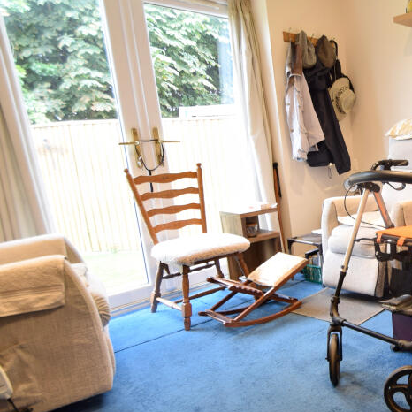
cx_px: 417
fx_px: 377
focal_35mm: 28
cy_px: 216
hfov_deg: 47.1
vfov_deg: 57.3
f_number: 4.5
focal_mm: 10
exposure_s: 1/15
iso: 280
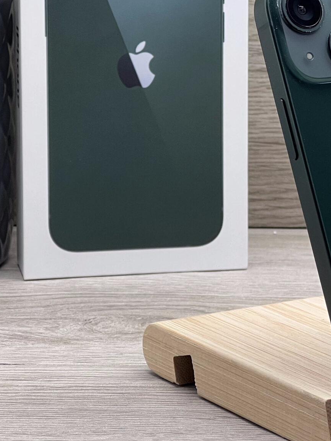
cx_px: 352
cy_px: 102
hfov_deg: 8.6
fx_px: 2180
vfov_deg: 11.5
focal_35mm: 171
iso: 100
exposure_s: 1/100
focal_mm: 9
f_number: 2.8
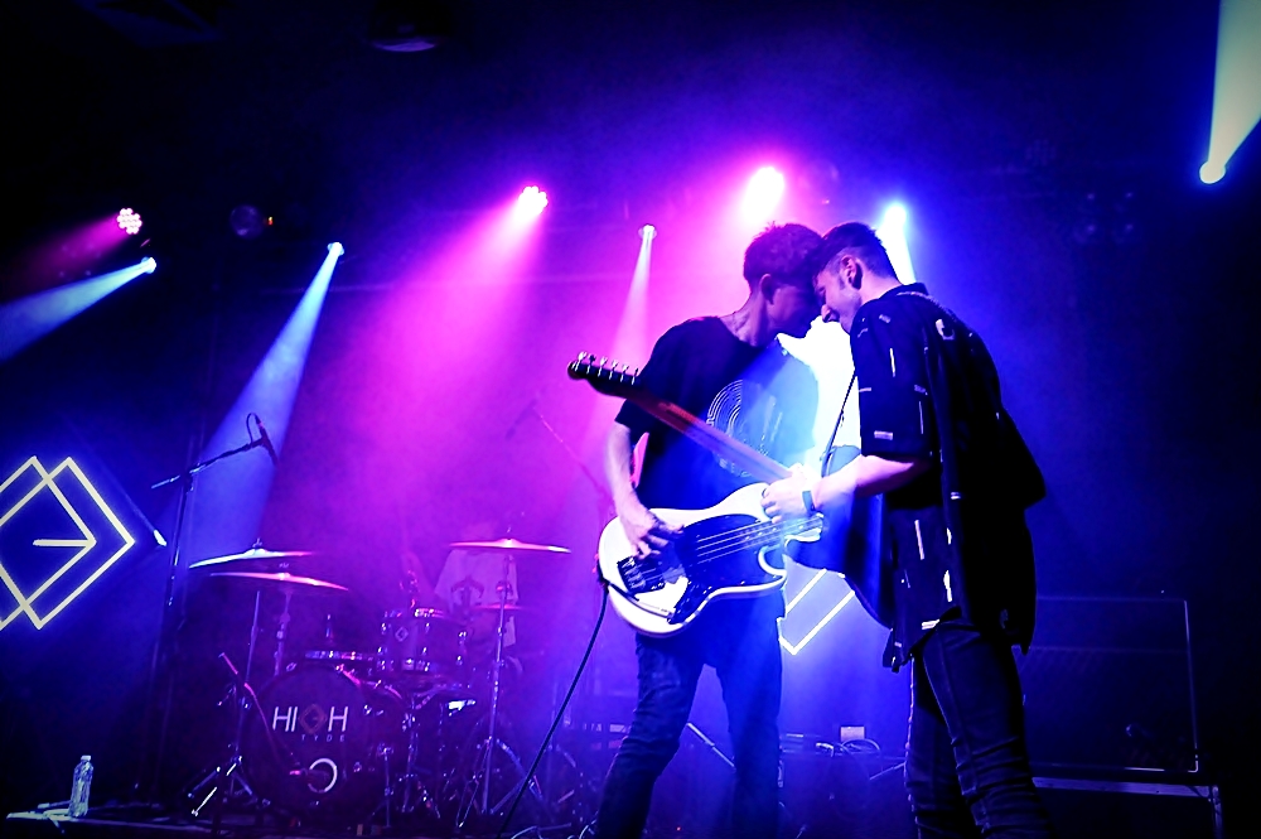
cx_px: 630
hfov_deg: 58.8
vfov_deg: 41.0
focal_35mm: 32
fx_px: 1120
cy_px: 420
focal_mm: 32
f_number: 4
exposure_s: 1/100
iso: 2000
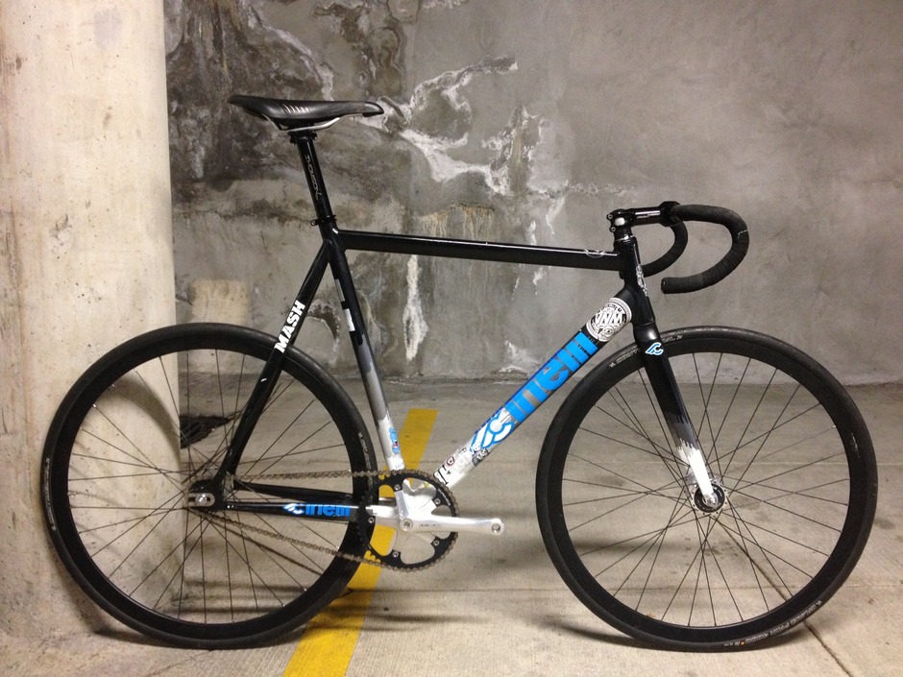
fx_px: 913
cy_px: 338
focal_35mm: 35
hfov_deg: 52.6
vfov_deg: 40.7
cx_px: 452
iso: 250
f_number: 2.4
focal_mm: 4.28
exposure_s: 1/20
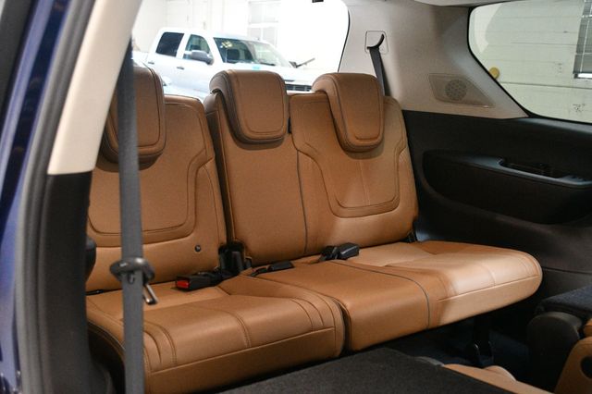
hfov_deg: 49.6
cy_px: 197
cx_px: 296
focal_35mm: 39
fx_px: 641
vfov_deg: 34.2
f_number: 3.8
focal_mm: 26
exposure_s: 1/60
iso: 5000
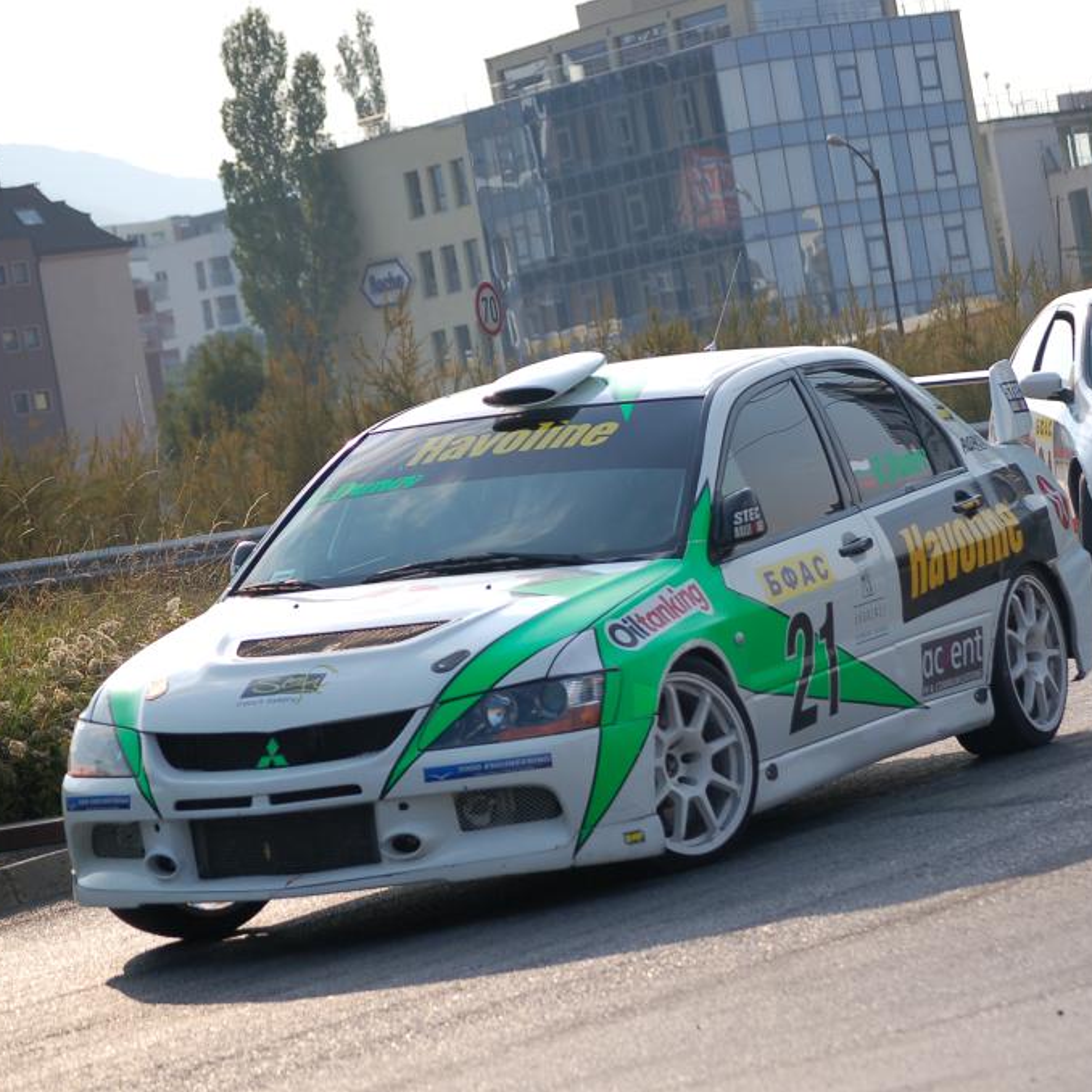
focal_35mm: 154
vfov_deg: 11.3
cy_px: 547
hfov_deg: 11.3
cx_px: 699
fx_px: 5496
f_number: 5
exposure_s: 1/1250
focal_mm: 80
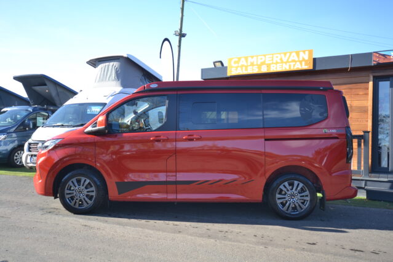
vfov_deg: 43.6
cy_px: 131
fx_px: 327
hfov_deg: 61.9
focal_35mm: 30
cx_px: 196
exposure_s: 1/100
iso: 100
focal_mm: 20
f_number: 5.6
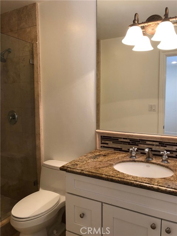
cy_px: 118
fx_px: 191
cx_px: 88
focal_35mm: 28
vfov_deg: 63.4
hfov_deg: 49.7
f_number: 1.8
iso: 40
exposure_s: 1/20
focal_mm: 4
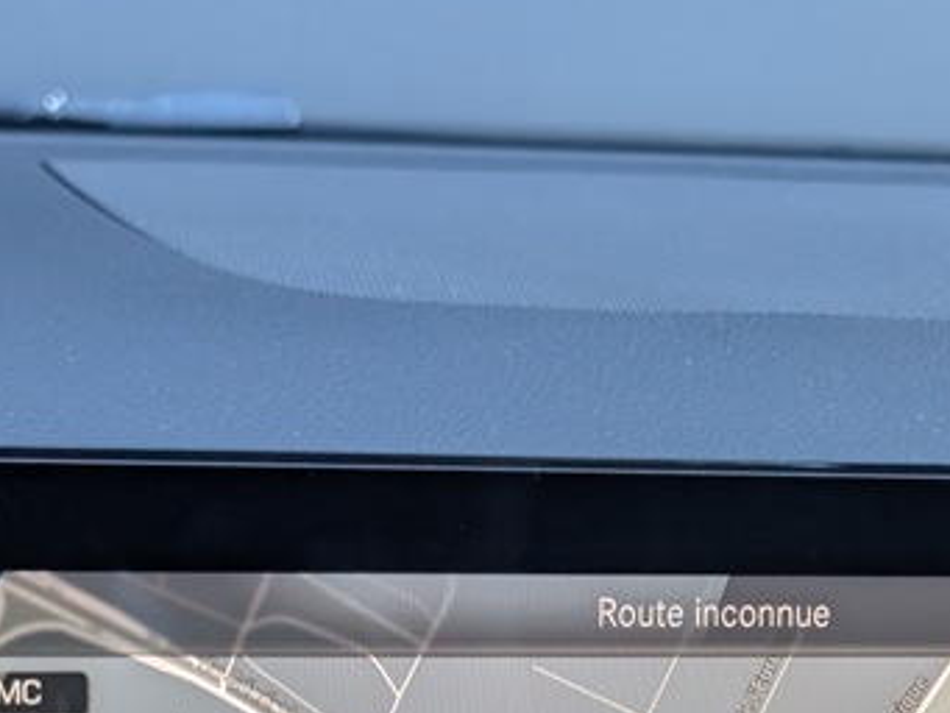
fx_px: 3157
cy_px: 755
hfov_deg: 17.0
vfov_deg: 12.7
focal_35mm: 115
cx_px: 749
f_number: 1.68
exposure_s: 1/72.7
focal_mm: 6.9
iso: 48
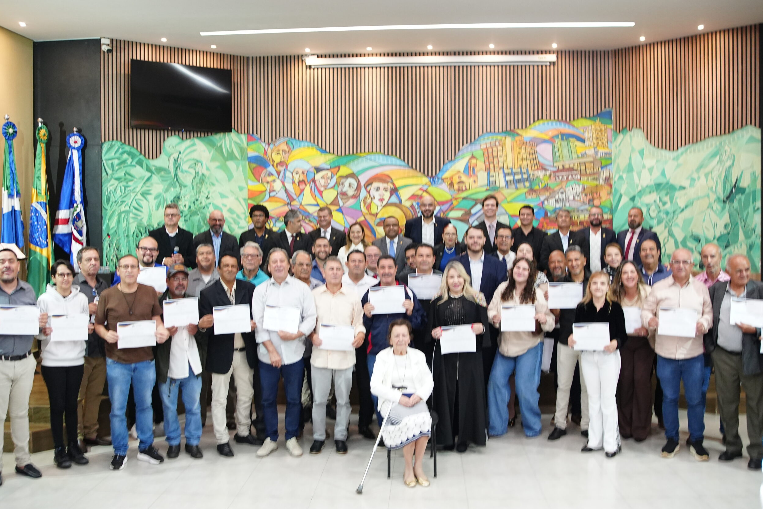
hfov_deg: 53.8
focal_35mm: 36
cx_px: 377
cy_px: 250
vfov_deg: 37.3
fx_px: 753
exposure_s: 1/125
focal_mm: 23
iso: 1600
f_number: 2
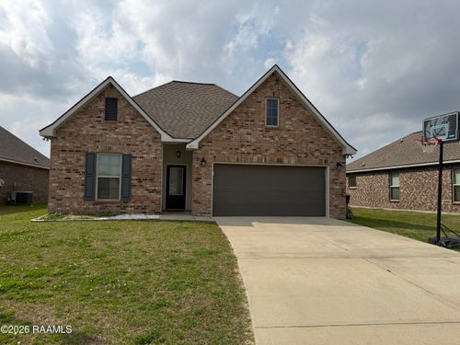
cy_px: 172
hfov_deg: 71.6
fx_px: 319
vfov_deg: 56.8
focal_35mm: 24
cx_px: 230
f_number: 1.78
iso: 80
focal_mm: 6.76
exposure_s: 1/8130
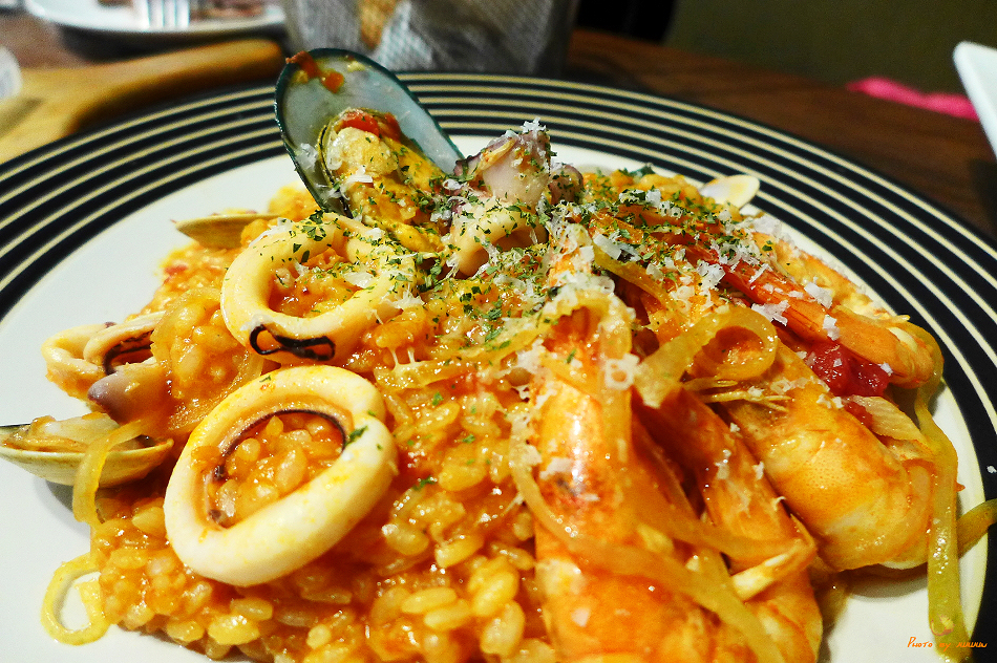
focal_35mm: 24
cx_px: 498
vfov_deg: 53.1
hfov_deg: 73.8
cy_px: 332
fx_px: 664
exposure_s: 1/13
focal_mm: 4.7
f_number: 1.8
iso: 400
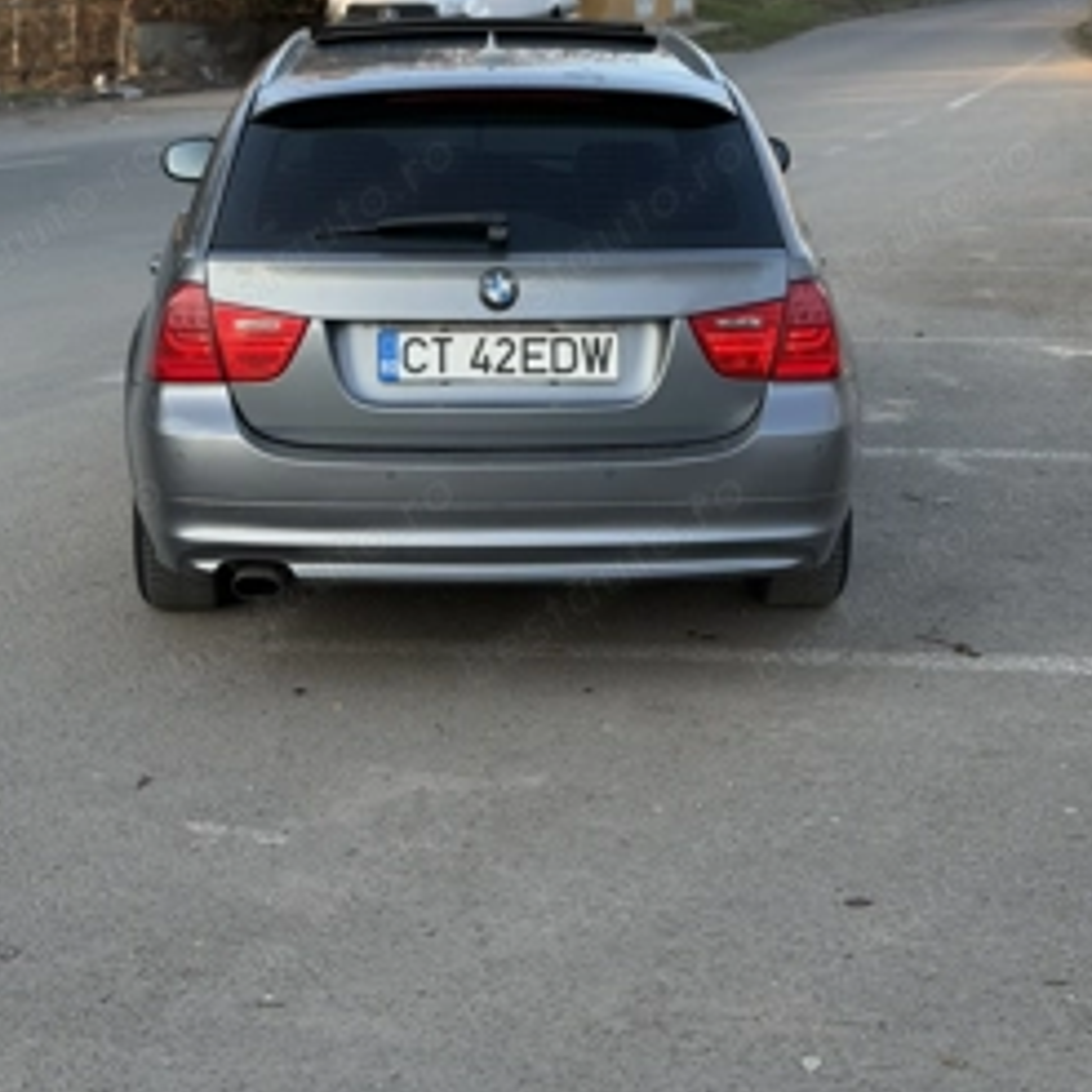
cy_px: 320
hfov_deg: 25.0
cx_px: 484
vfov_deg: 24.8
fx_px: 2463
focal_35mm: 69
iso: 80
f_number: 1.78
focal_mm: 6.76
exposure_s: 1/519
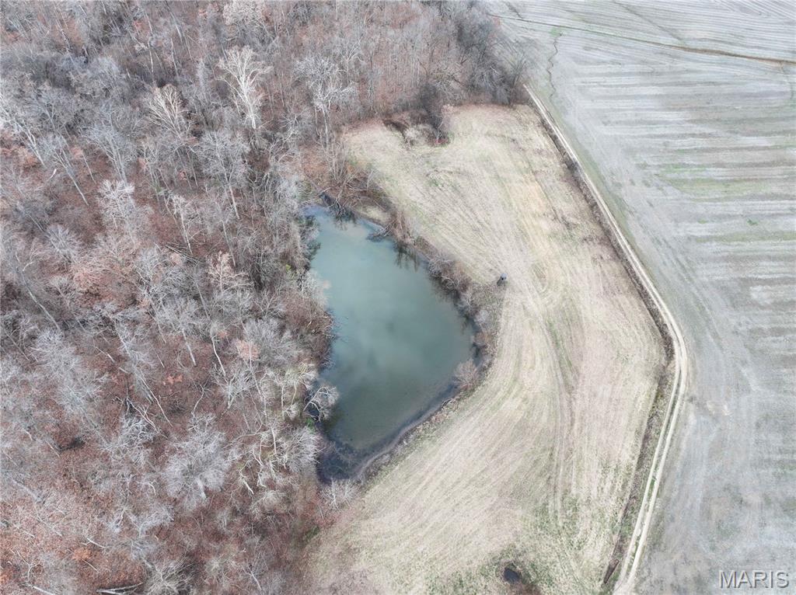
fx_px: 551
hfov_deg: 71.6
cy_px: 298
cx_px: 398
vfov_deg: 56.7
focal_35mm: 24
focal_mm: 12.29
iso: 100
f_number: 2.8
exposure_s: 1/160
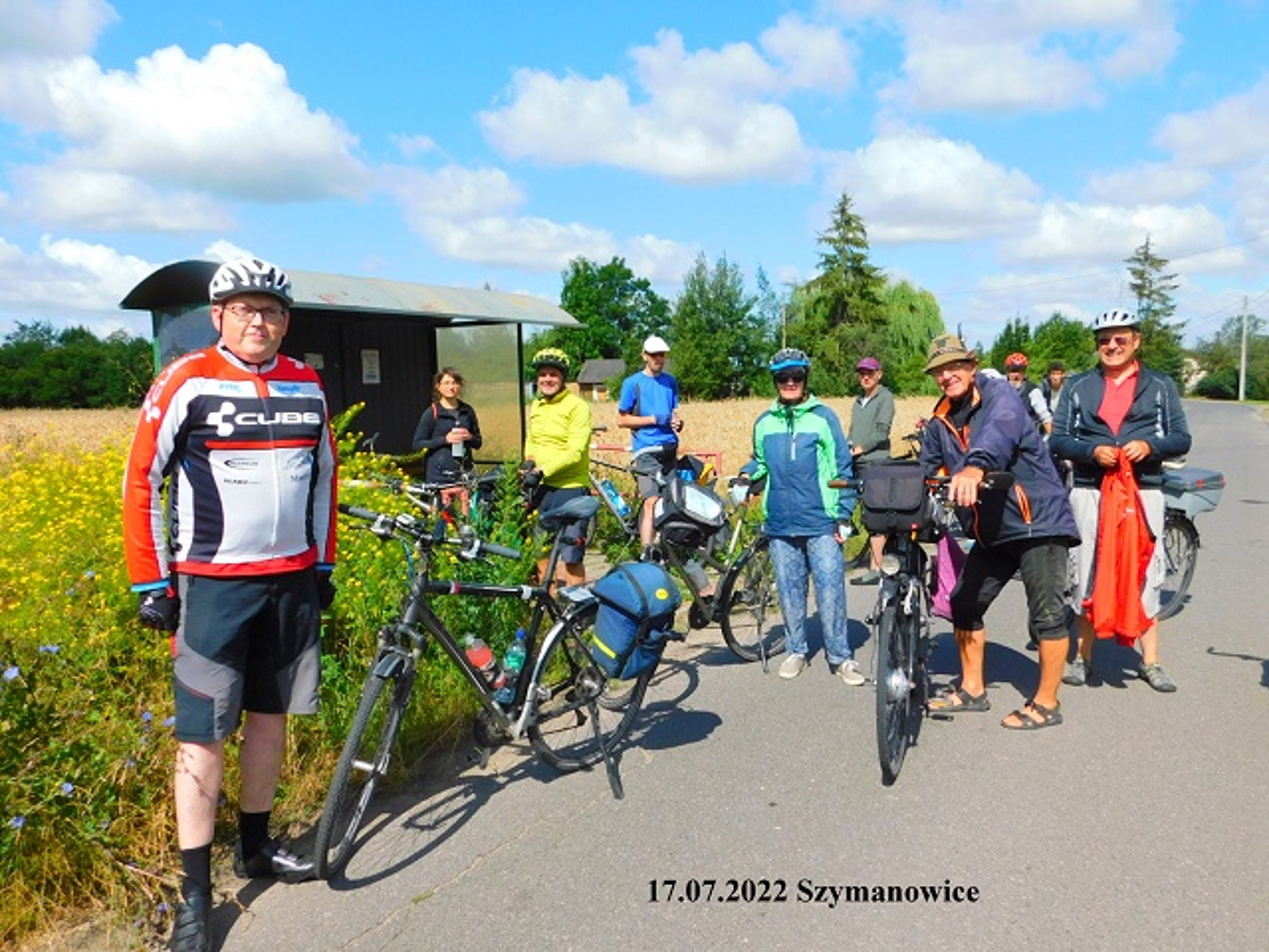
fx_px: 1026
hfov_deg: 63.4
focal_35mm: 28
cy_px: 476
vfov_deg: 49.7
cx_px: 634
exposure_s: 1/400
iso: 125
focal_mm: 4.9
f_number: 6.4
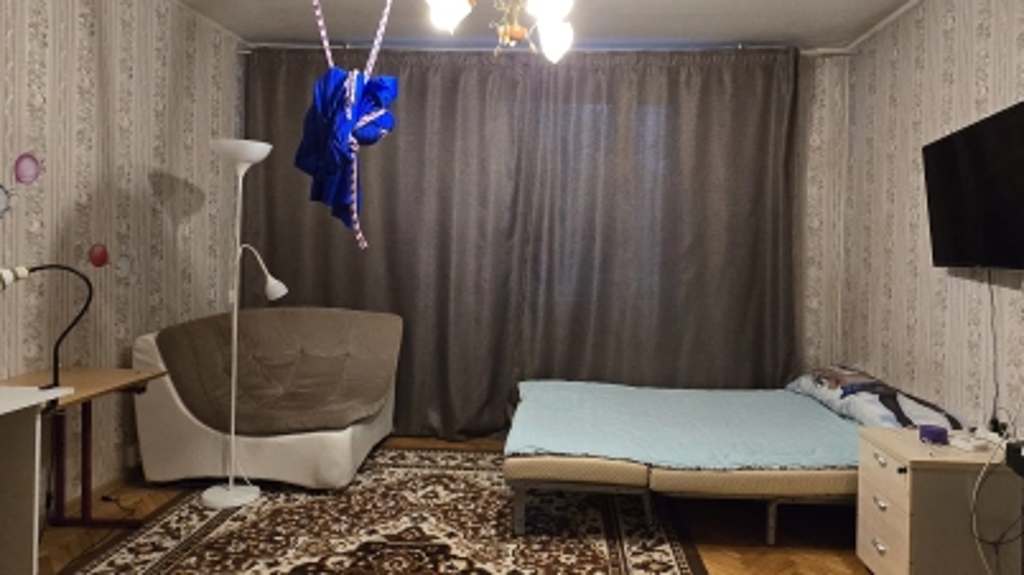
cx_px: 540
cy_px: 239
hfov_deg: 81.1
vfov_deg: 51.2
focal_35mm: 22
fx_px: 597
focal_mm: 2.2
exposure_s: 1/50
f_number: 2.2
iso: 400
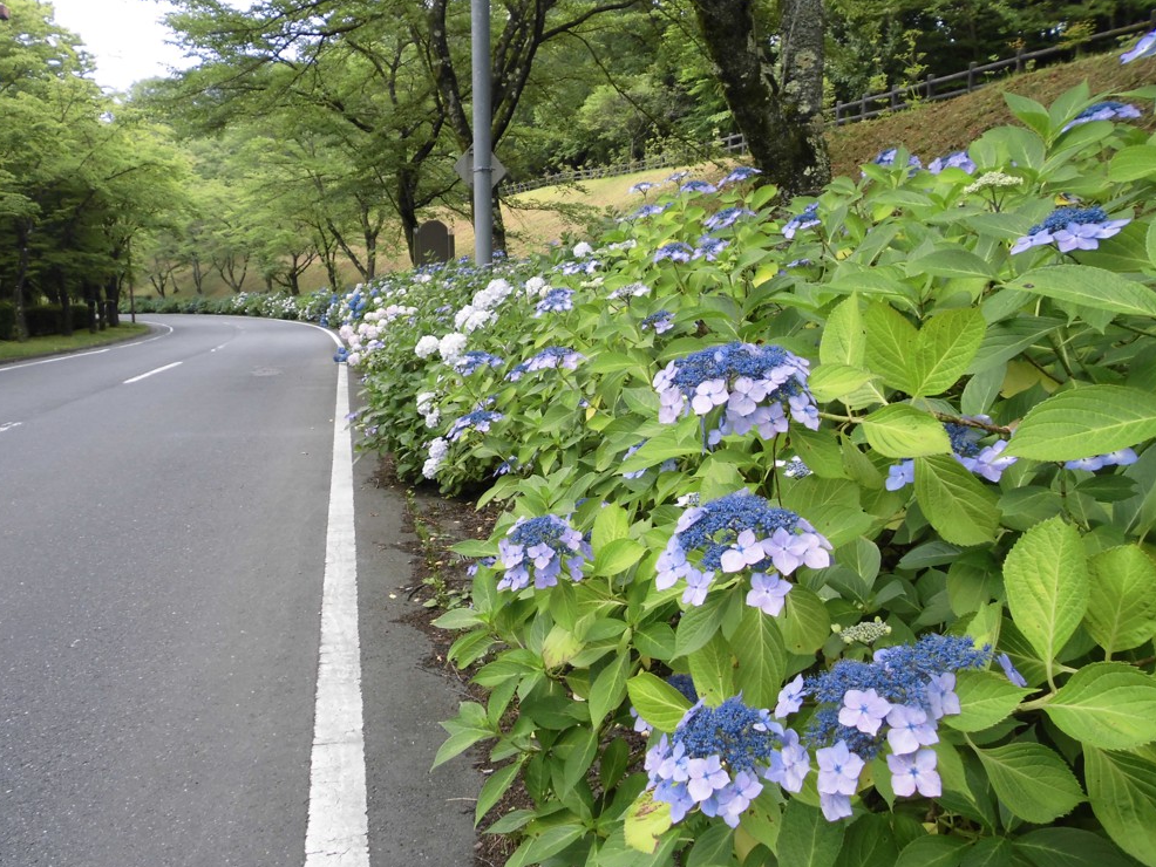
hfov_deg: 65.3
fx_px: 902
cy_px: 442
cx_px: 586
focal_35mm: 27
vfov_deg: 51.4
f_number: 3.2
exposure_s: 1/125
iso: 64
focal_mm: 4.6
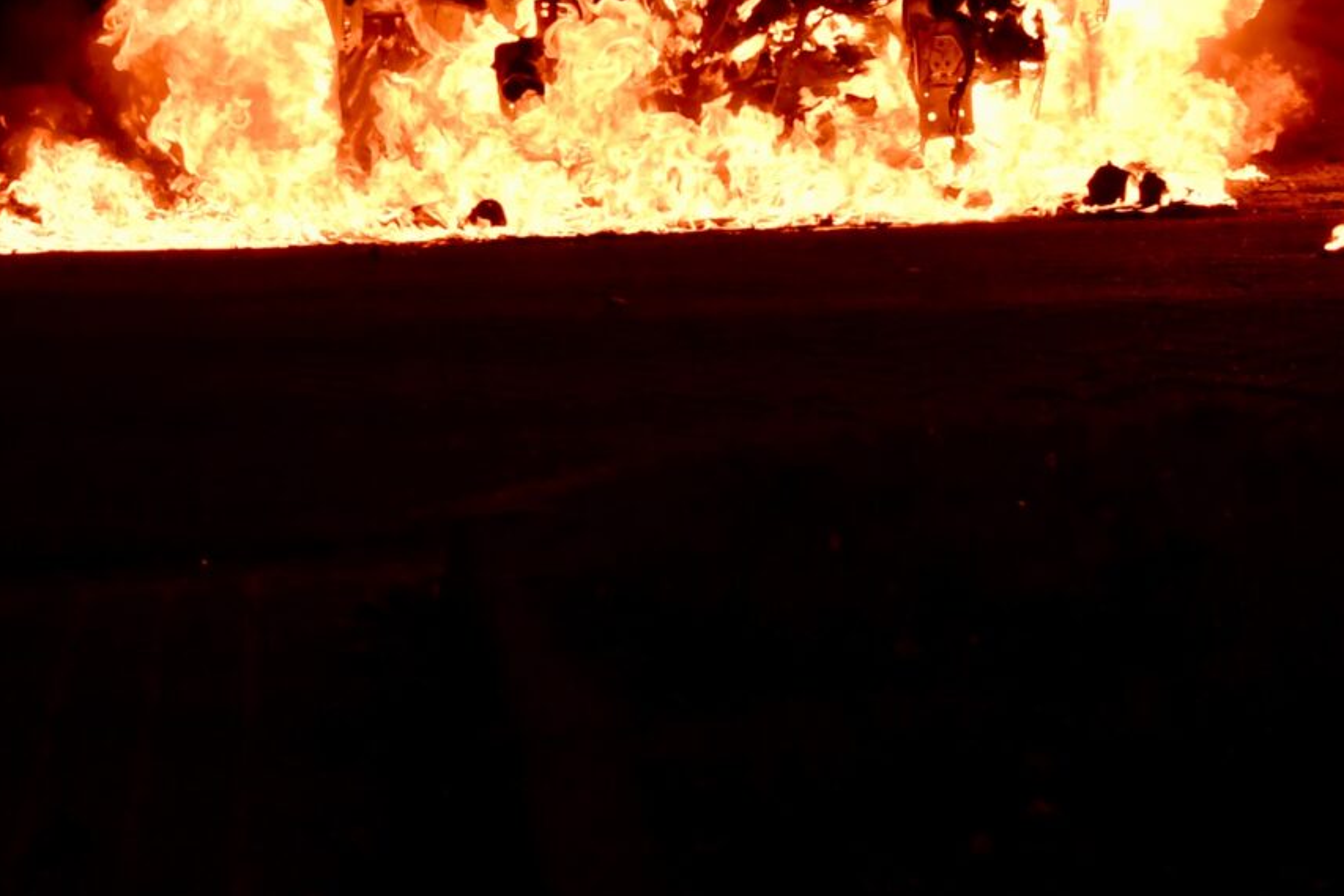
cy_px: -272
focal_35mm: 144
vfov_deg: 9.4
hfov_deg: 14.2
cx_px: 339
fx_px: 5377
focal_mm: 32
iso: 400
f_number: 5
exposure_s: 1/250
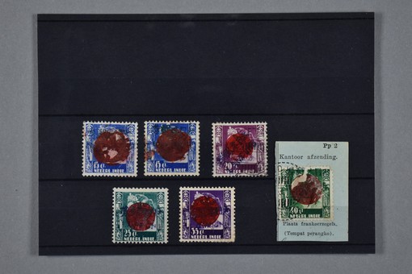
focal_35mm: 68
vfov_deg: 20.2
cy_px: 137
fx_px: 772
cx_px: 206
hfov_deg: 29.9
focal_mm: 45
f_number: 5
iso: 100
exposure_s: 1/80
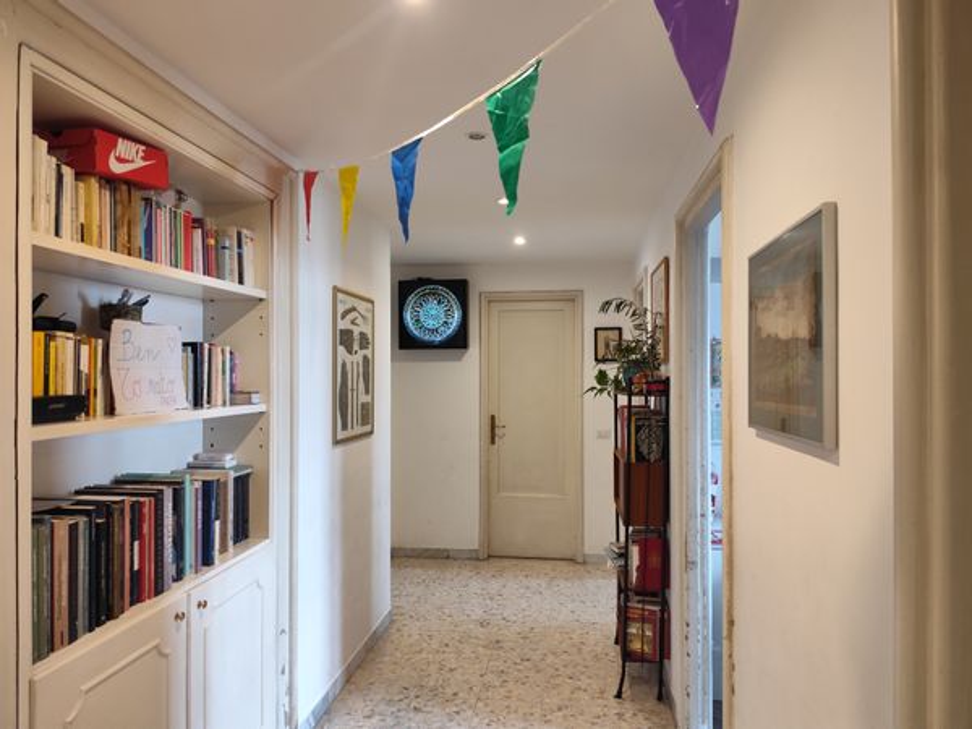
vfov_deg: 58.9
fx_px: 646
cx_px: 486
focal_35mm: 23
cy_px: 364
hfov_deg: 73.9
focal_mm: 6.14
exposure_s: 1/100
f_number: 1.65
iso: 800
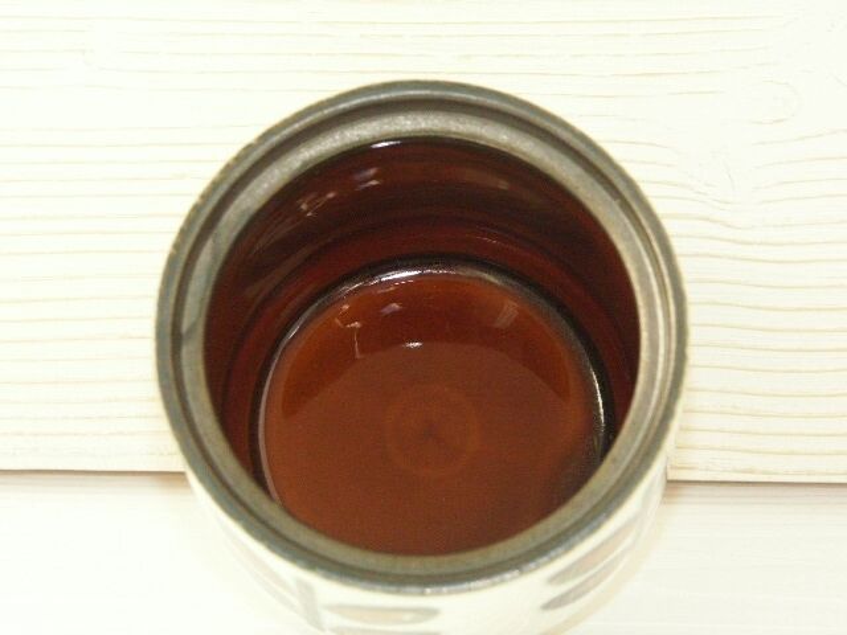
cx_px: 424
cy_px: 318
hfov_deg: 15.1
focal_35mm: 131
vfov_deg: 11.3
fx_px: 3205
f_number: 4.5
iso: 200
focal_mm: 33.32
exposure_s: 1/125
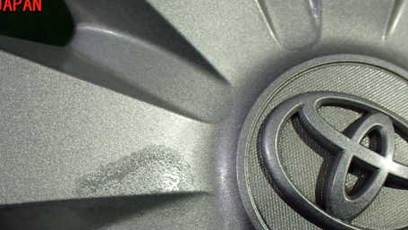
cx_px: 148
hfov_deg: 46.8
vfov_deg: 27.0
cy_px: 195
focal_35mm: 43
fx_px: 465
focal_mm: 5.4
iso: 500
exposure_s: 1/125
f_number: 2.3
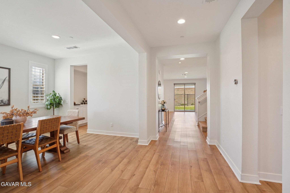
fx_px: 129
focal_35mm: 16
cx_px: 145
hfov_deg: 96.7
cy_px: 96
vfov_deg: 73.7
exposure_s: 1/30
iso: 400
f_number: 8
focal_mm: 16
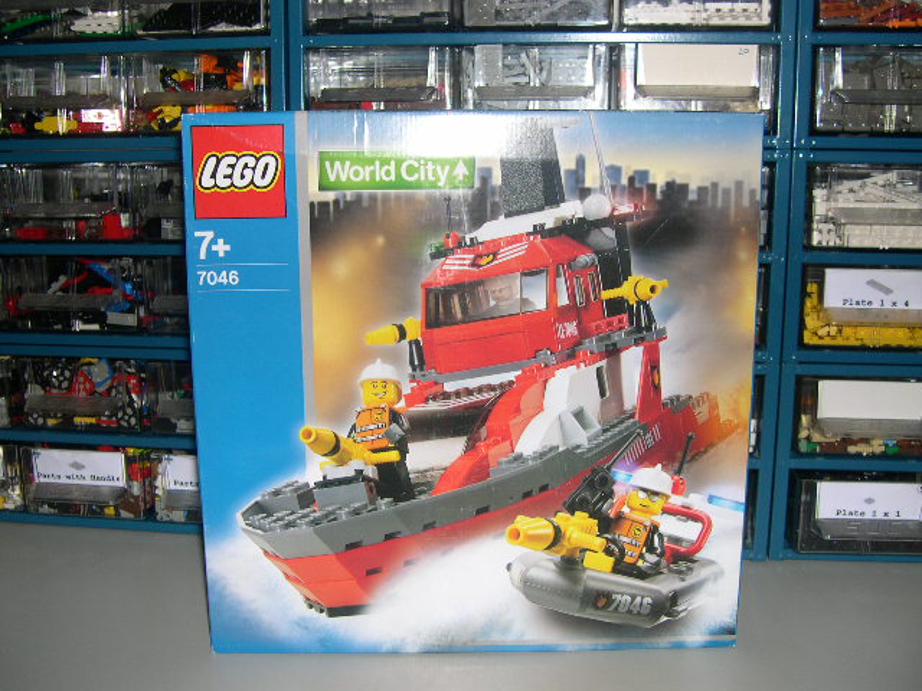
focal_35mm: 38
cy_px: 346
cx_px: 461
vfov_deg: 37.7
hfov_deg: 49.0
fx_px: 1012
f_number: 2.8
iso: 100
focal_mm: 8
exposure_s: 1/60
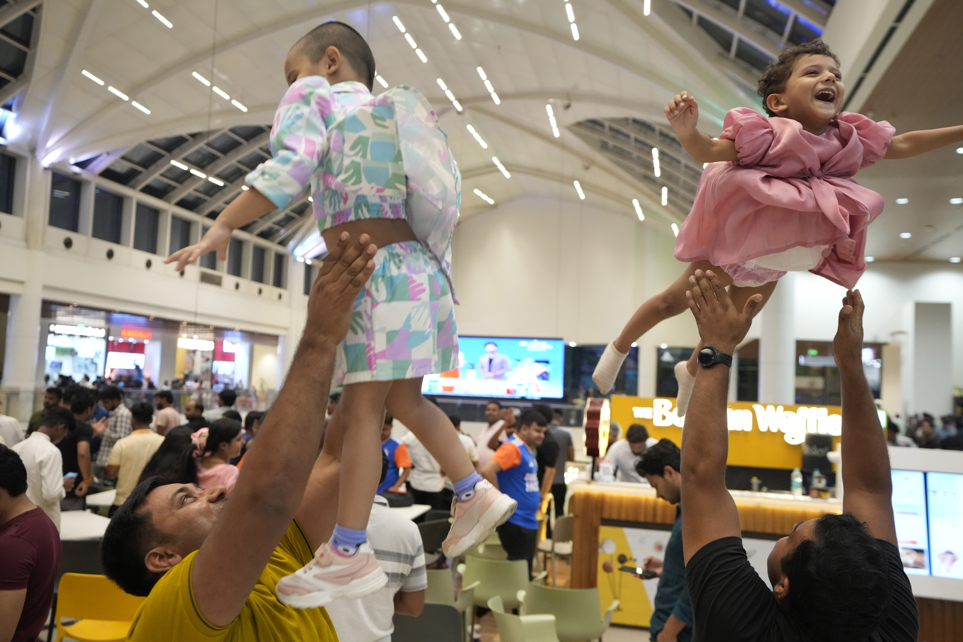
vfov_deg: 40.0
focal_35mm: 33
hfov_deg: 57.2
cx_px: 482
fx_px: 883
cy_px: 321
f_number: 3.2
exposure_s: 1/200
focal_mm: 33
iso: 3200
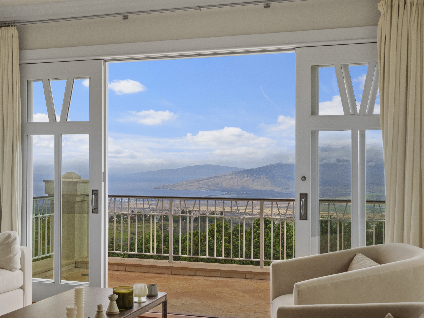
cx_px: 203
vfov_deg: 29.1
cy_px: 159
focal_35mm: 50
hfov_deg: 38.2
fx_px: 612
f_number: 8
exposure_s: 1/100
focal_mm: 31
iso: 100
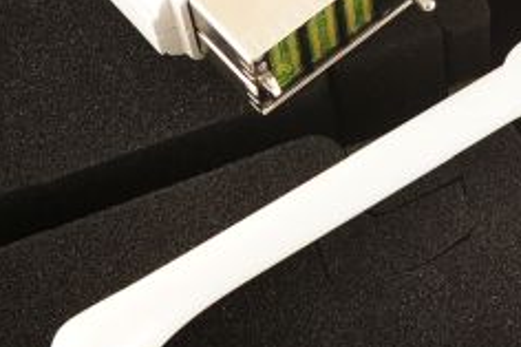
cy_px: -63
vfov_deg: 10.6
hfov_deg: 15.8
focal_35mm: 127
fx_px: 1837
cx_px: 517
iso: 1600
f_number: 9
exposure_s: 1/125
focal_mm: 50
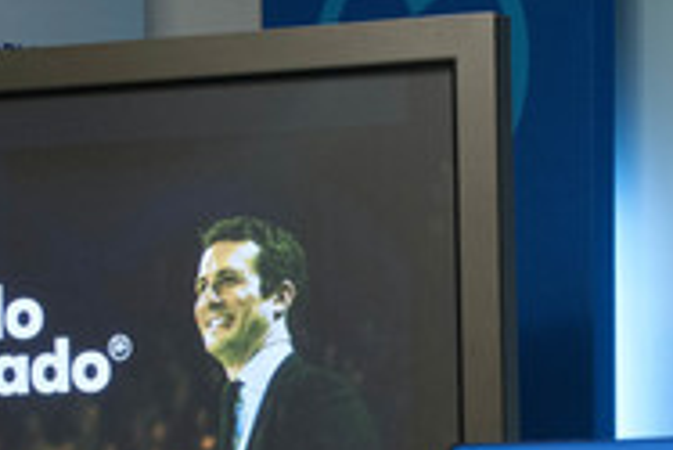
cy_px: 407
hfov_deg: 8.1
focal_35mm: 253
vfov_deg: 5.4
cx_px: 601
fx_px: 4733
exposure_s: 1/125
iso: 800
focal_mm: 70
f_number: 4
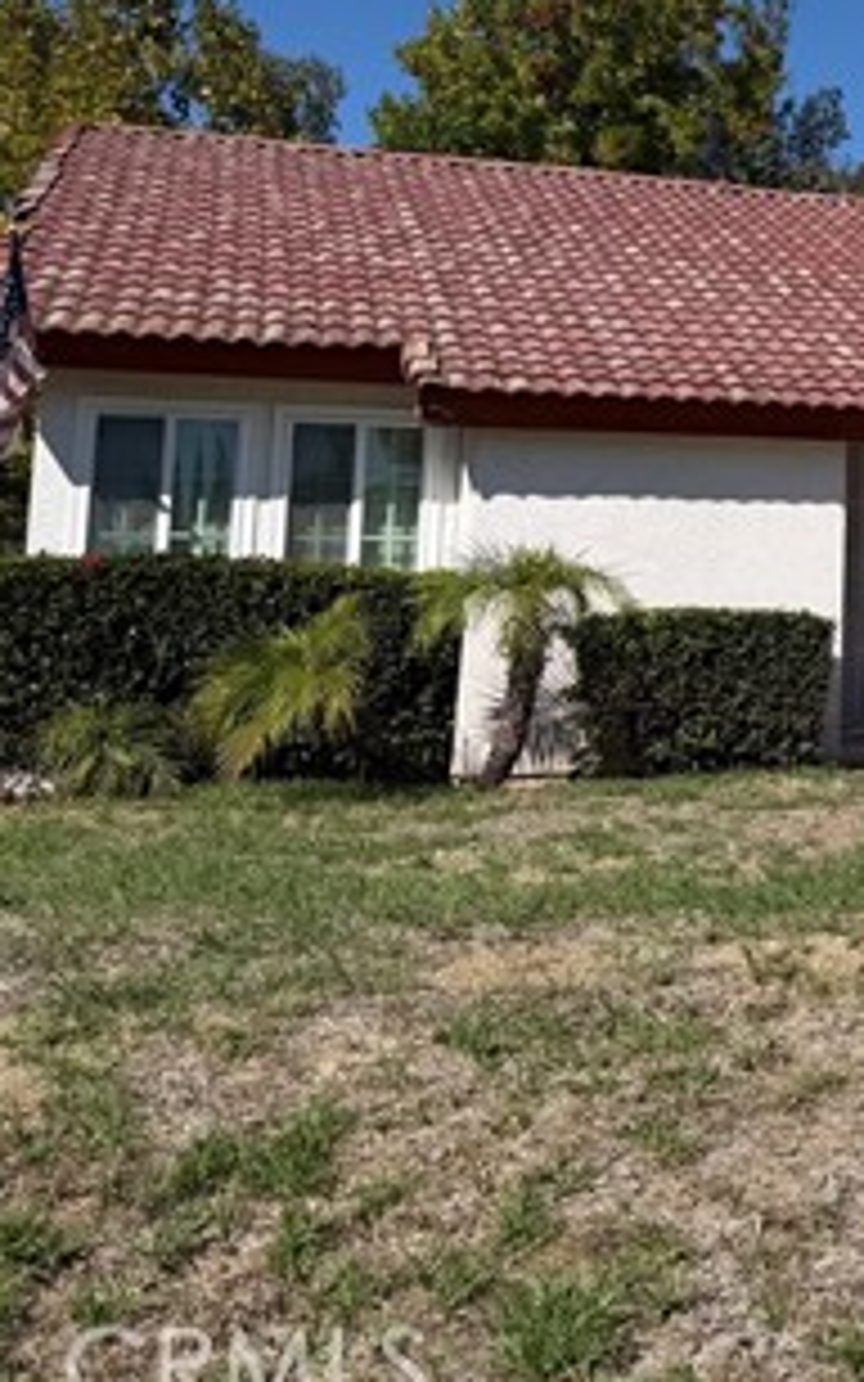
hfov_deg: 20.8
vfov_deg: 37.3
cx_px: 1292
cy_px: 351
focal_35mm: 53
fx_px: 1996
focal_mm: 6.76
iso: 80
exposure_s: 1/7353
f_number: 1.78
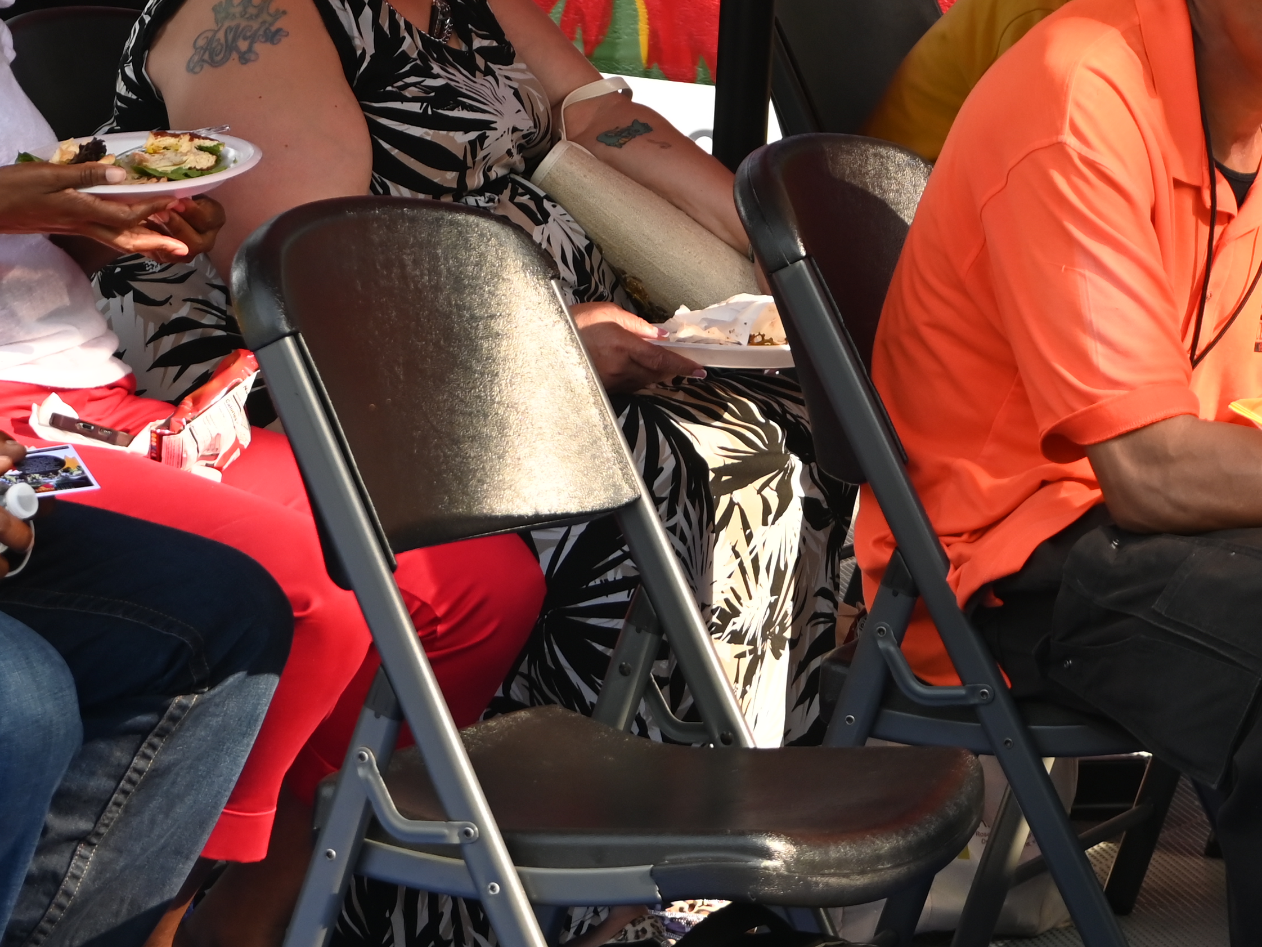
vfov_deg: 8.3
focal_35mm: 179
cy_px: 24
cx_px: 291
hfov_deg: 11.0
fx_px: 6525
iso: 250
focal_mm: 50
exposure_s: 1/250
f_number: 4.5
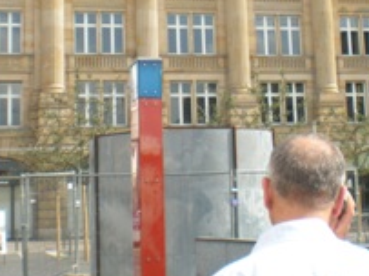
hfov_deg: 23.3
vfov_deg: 17.3
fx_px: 895
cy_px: 24
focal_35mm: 84
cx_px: 191
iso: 89
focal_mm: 6.3
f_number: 4.6
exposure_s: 1/300
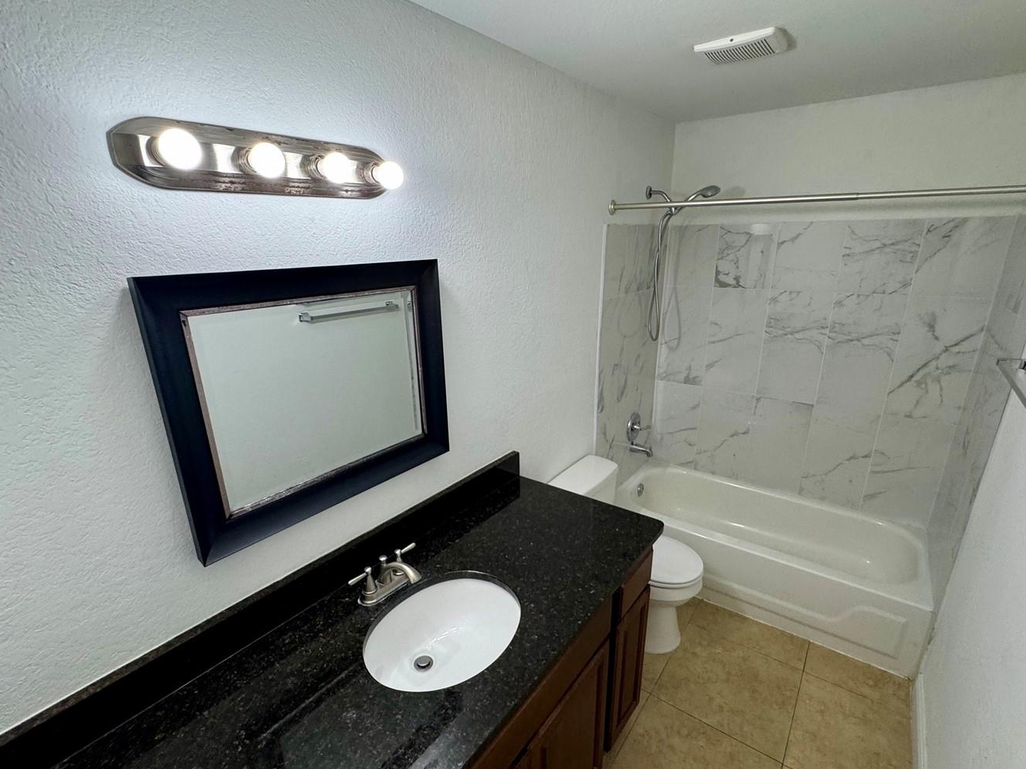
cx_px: 508
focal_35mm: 17
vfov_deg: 74.6
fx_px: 504
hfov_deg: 91.0
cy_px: 406
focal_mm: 2.22
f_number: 2.2
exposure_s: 1/120
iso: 160
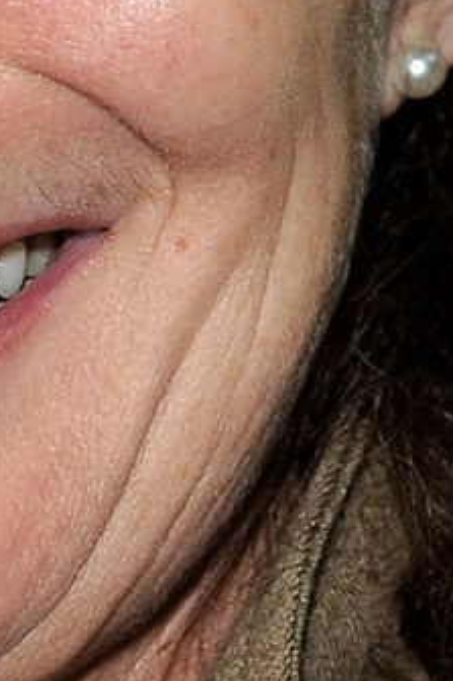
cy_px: 626
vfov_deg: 4.1
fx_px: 9484
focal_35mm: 502
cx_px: -121
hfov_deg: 2.7
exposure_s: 1/125
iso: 640
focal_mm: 82
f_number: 6.3
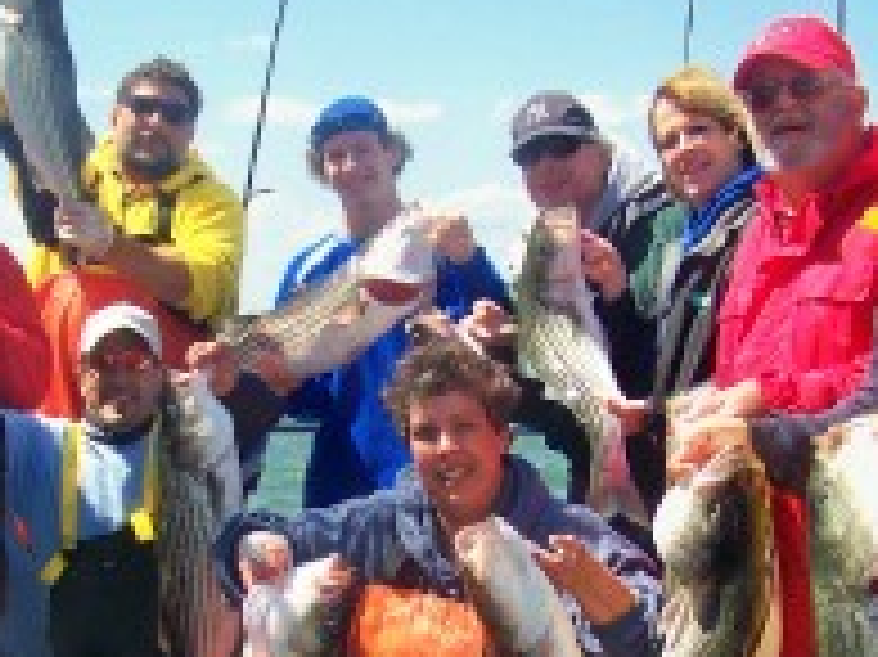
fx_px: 1876
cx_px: 351
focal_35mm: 74
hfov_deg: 26.3
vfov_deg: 19.6
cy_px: 536
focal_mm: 5.85
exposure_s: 1/500
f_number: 2.8
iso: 64
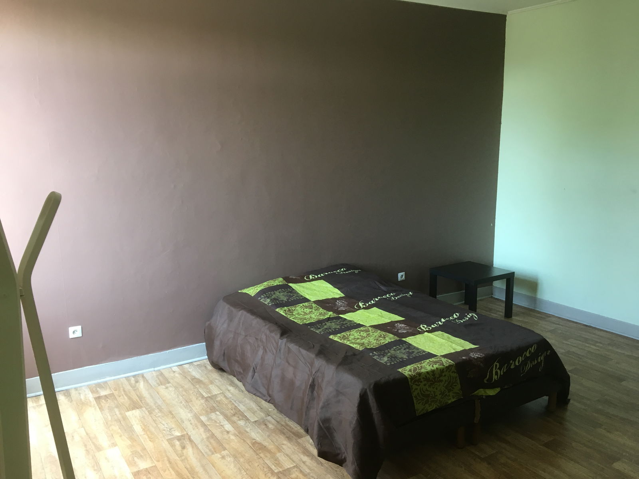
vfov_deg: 48.2
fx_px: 535
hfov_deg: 61.7
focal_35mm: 29
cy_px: 240
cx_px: 320
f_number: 2.2
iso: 100
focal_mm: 4.15
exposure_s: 1/33
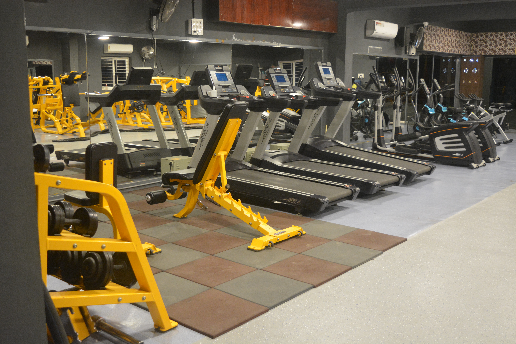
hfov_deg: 51.3
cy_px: 172
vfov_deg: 35.5
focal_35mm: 38
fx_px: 537
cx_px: 258
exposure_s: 1/30
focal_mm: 25
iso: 2200
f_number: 4
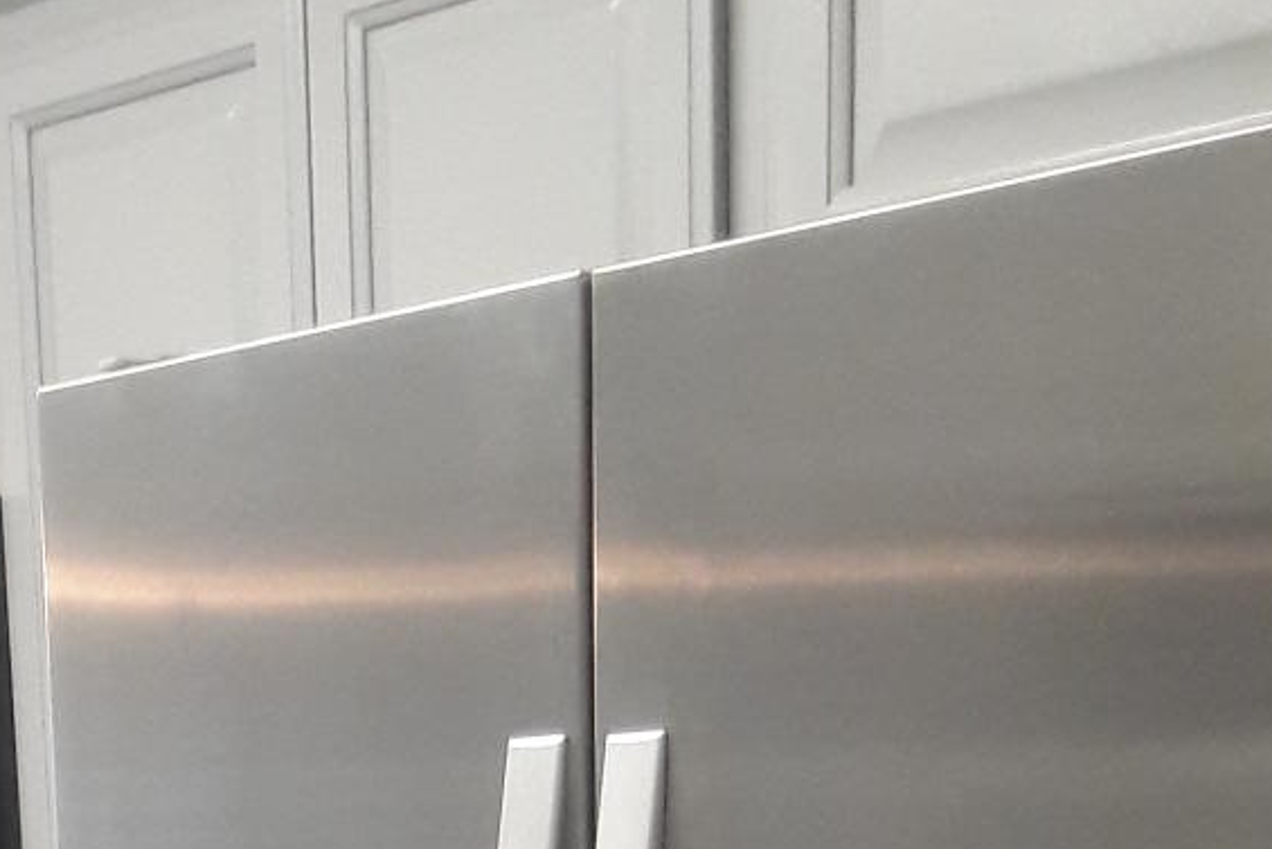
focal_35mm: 103
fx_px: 3640
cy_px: 2049
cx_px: 329
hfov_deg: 19.7
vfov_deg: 11.1
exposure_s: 1/30
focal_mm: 3.7
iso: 125
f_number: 1.9
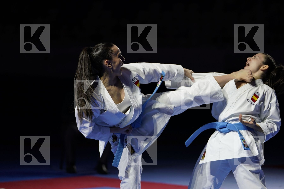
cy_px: 94
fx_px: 1057
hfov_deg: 15.3
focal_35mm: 134
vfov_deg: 10.2
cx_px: 142
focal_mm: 134
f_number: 2.8
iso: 400
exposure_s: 1/500
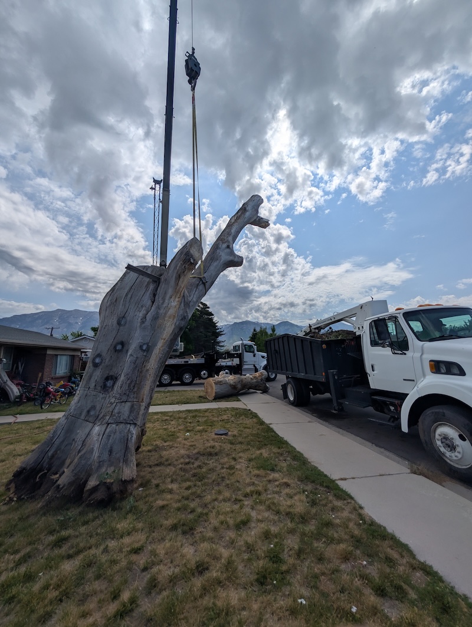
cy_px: 314
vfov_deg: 110.5
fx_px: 218
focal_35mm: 12
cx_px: 236
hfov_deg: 94.6
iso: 47
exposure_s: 1/8197
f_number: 1.7
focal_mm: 2.02
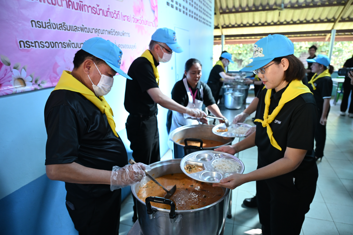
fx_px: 235
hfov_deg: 73.7
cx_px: 176
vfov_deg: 53.1
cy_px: 118
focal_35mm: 24
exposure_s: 1/125
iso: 1600
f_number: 4
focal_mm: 24
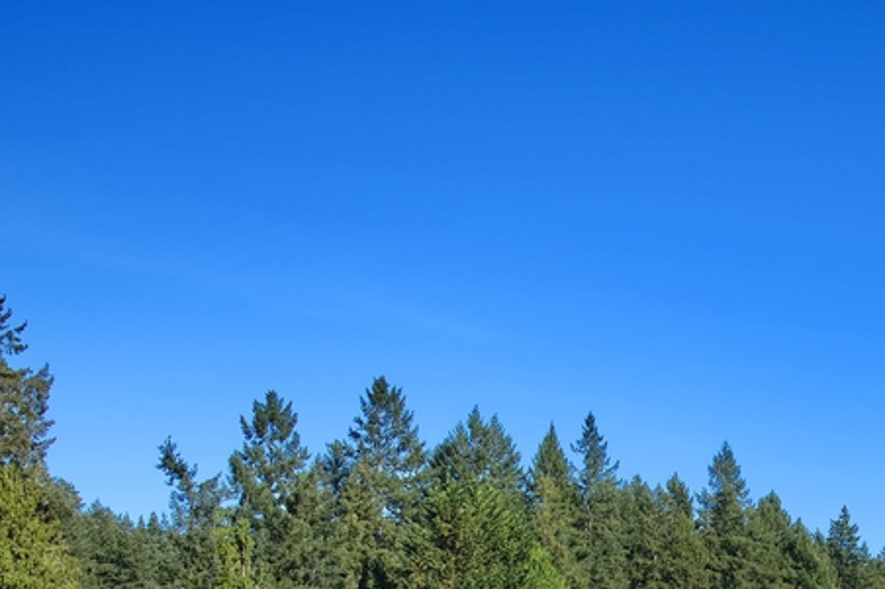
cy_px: 789
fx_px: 1671
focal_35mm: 68
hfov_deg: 29.0
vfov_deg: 18.5
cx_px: 715
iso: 100
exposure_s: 1/200
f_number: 7.1
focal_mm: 24
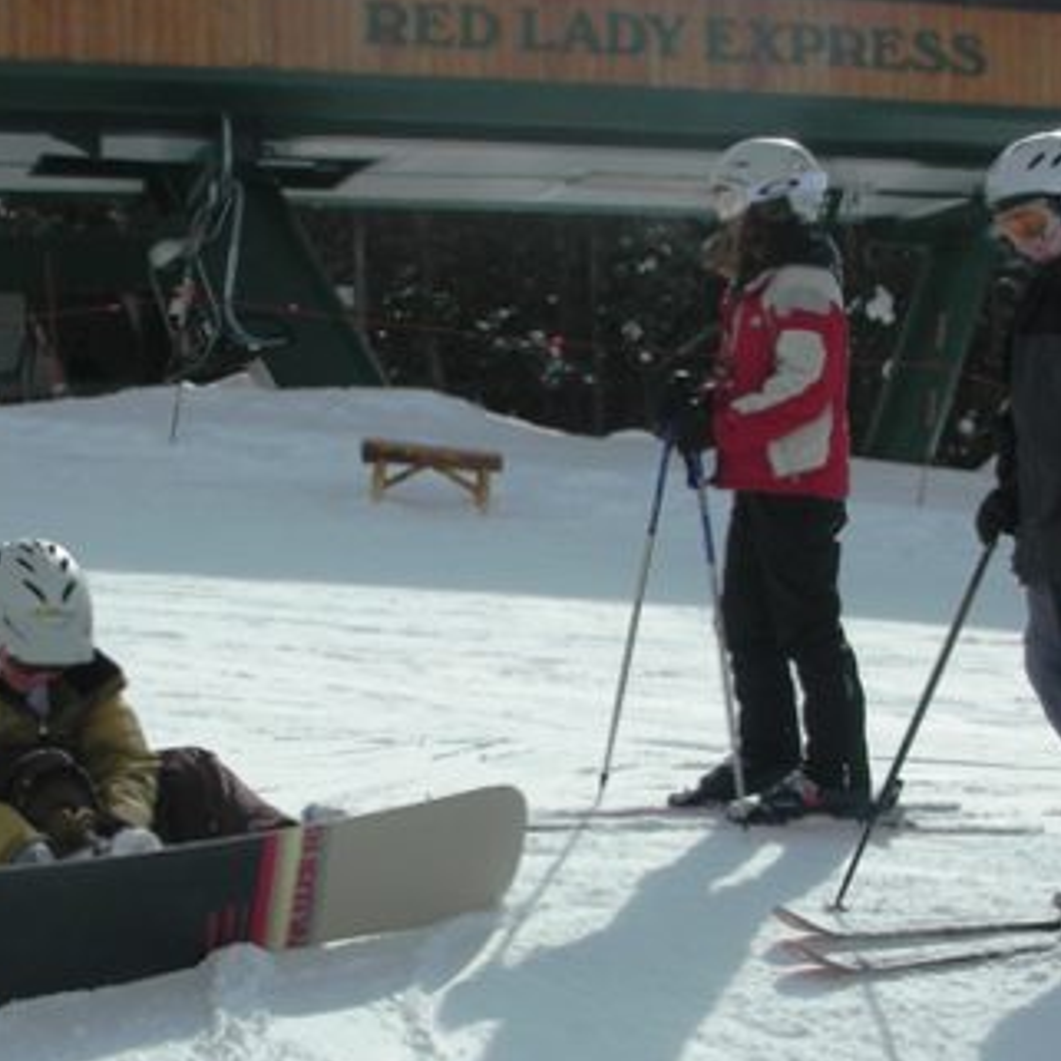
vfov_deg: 23.3
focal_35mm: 74
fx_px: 2566
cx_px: 433
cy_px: 648
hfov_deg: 23.3
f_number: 8.5
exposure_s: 1/256
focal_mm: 5.8
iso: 50
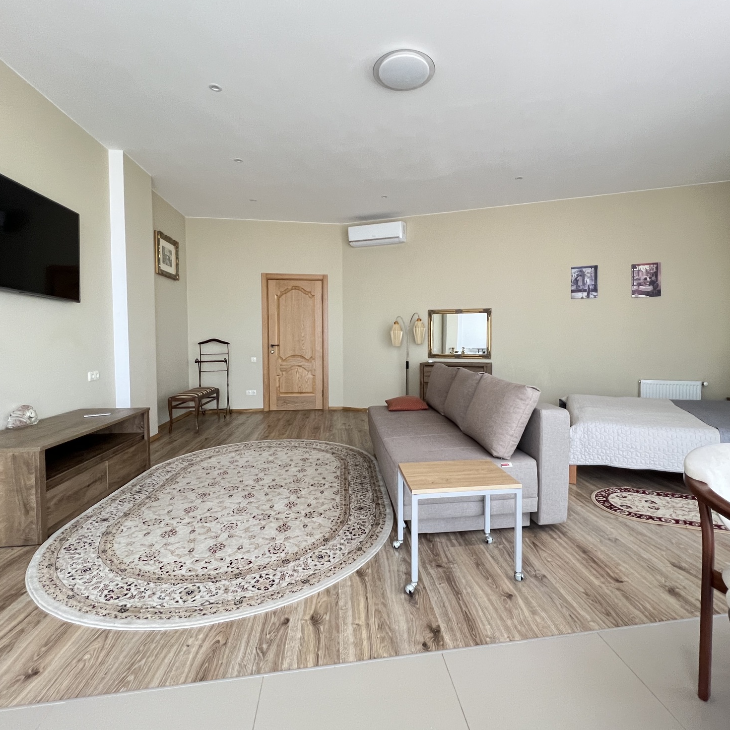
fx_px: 382
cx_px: 398
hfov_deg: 87.2
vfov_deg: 87.4
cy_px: 358
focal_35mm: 16
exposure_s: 1/61
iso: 250
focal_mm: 1.57
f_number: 1.8
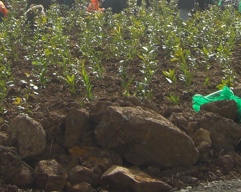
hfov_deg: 14.0
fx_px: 977
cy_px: -91
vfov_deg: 10.9
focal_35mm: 137
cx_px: 79
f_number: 4
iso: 80
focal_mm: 7.9
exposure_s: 1/500
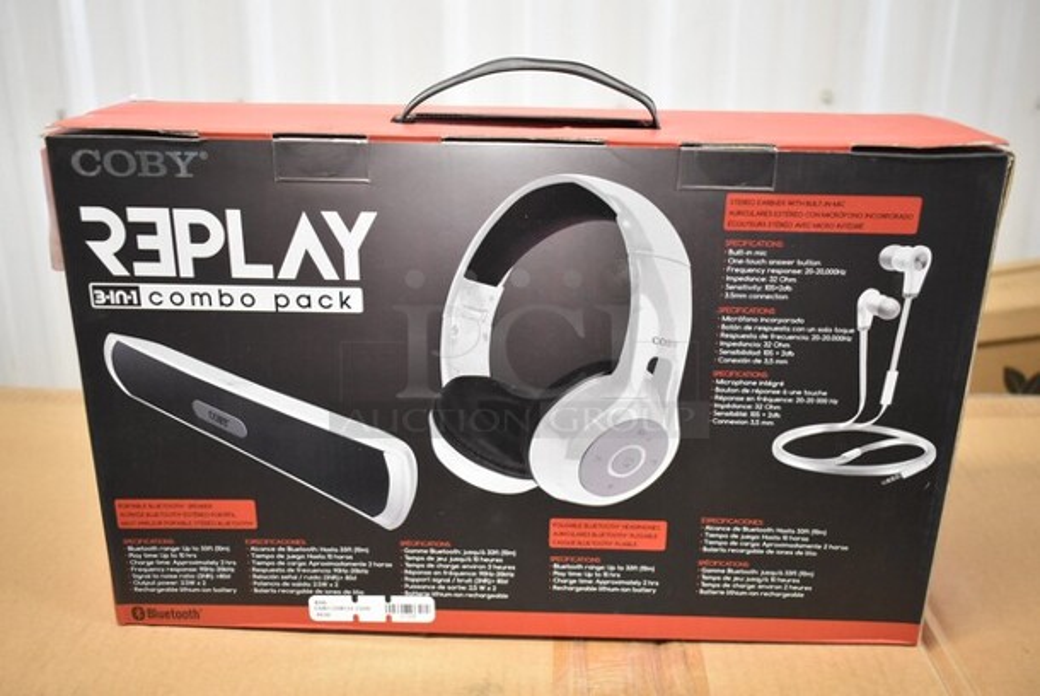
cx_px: 520
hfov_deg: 53.1
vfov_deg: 37.0
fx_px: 1041
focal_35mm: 36
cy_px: 348
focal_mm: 24
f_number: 3.8
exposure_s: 1/125
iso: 3200
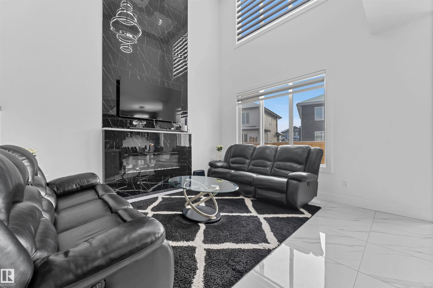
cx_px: 216
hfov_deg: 104.3
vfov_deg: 81.2
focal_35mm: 14
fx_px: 168
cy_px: 144
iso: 125
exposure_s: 1/8
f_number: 9
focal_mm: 14
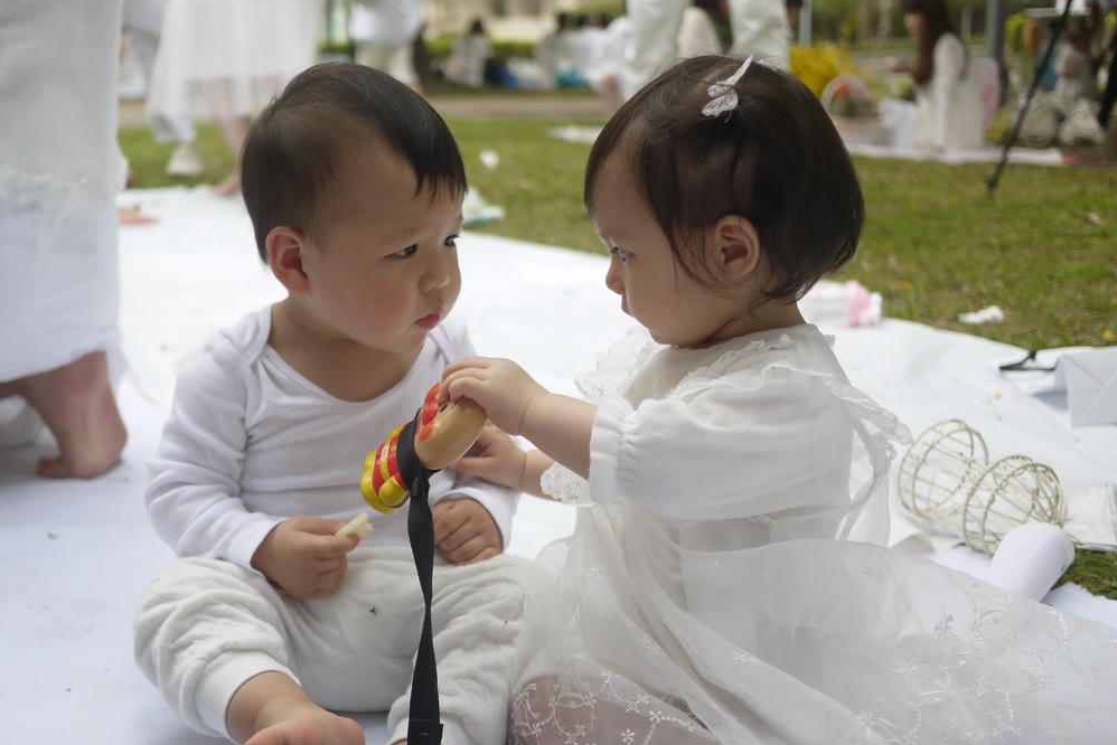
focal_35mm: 50
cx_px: 473
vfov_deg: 26.9
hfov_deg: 39.5
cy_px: 453
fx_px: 1552
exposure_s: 1/400
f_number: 1.7
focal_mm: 20
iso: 160
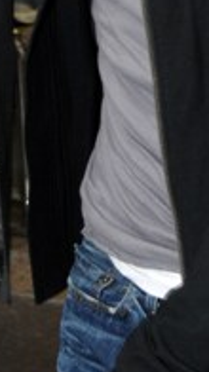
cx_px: 162
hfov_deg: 9.8
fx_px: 1214
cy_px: -84
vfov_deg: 16.6
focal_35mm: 123
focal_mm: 24
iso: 500
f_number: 5.6
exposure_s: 1/160
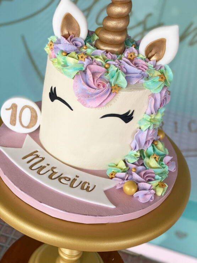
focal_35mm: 52
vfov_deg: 36.8
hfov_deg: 28.0
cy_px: 132
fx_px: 395
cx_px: 98
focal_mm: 6
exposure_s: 1/122
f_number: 2
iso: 32
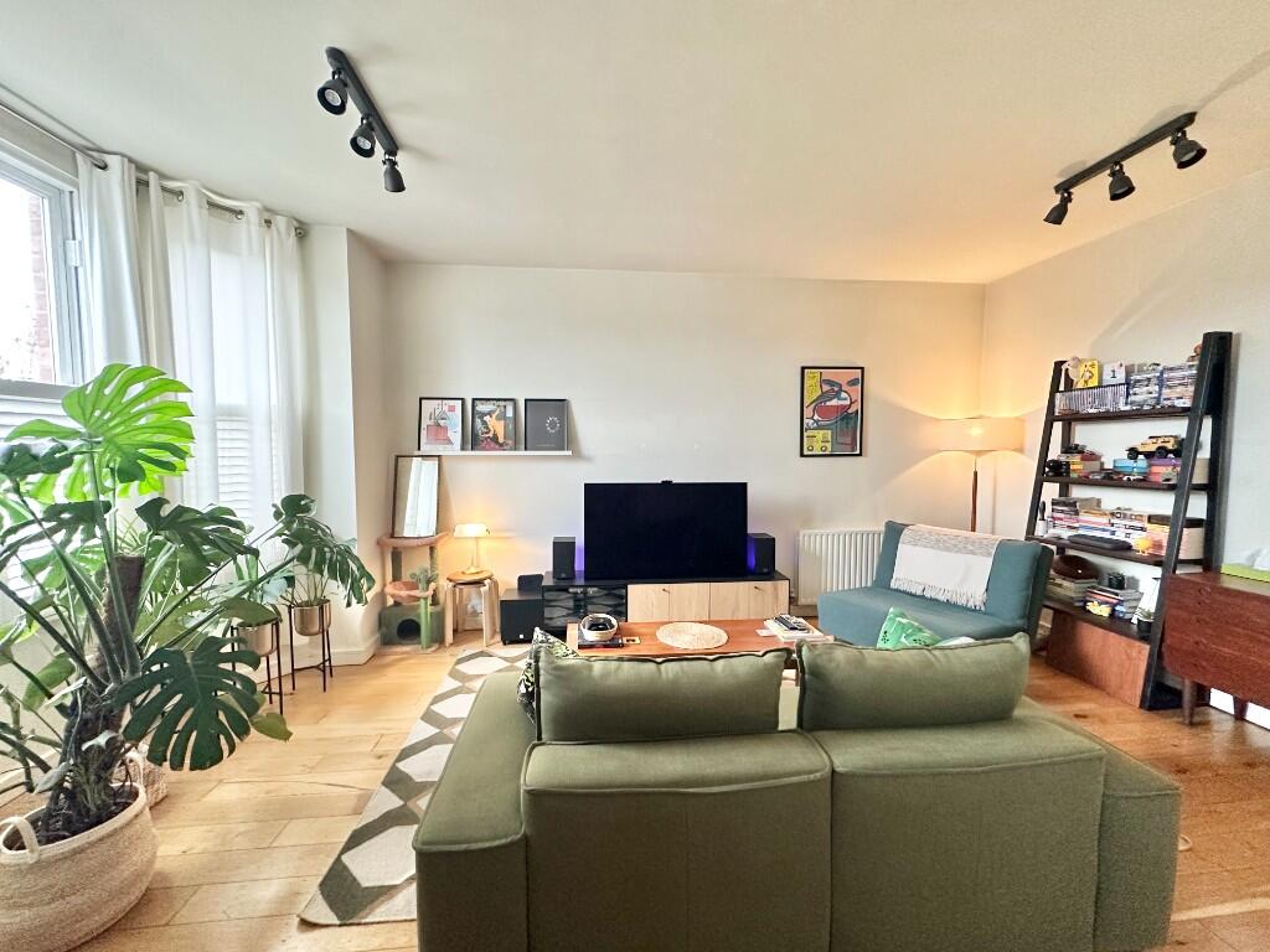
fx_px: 514
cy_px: 476
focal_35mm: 14
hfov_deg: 102.1
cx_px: 635
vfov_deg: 85.7
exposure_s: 1/79
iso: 320
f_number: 2.2
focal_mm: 2.22
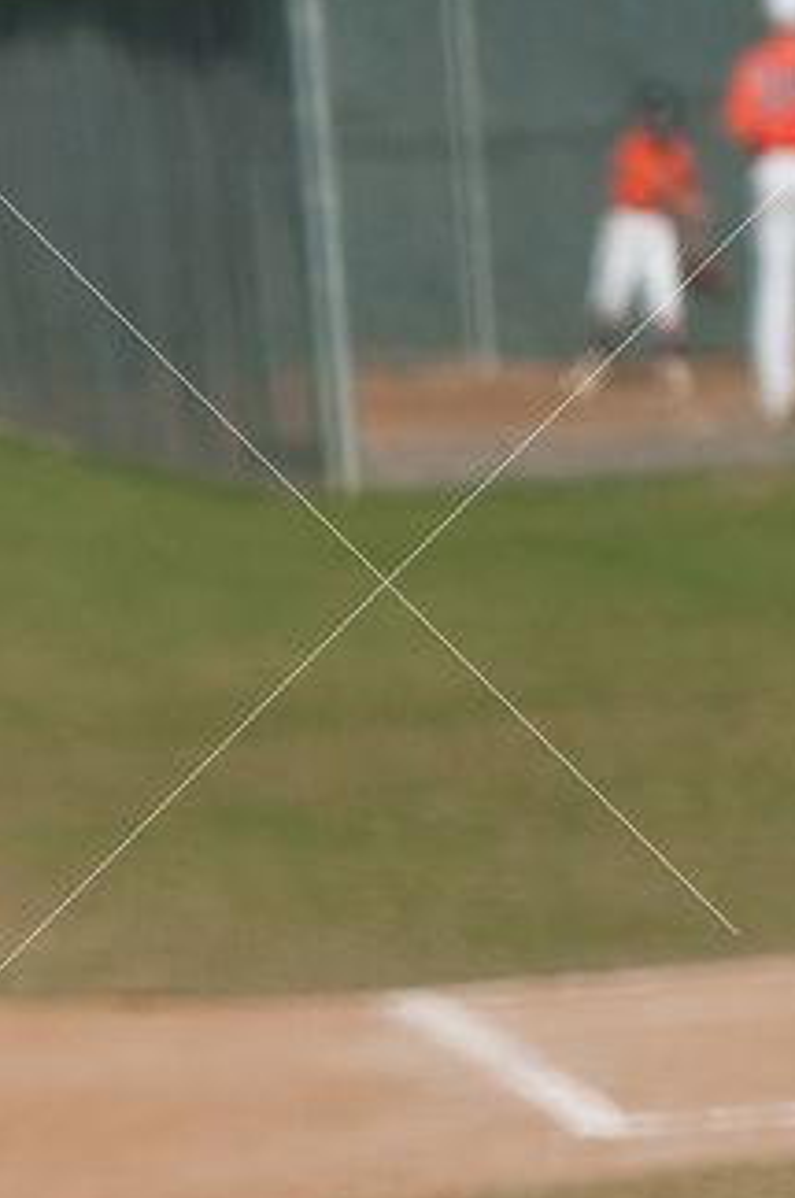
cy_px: 1908
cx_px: -423
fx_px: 17977
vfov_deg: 3.8
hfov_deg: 2.5
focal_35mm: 541
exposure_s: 1/8000
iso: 640
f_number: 3.2
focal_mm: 90
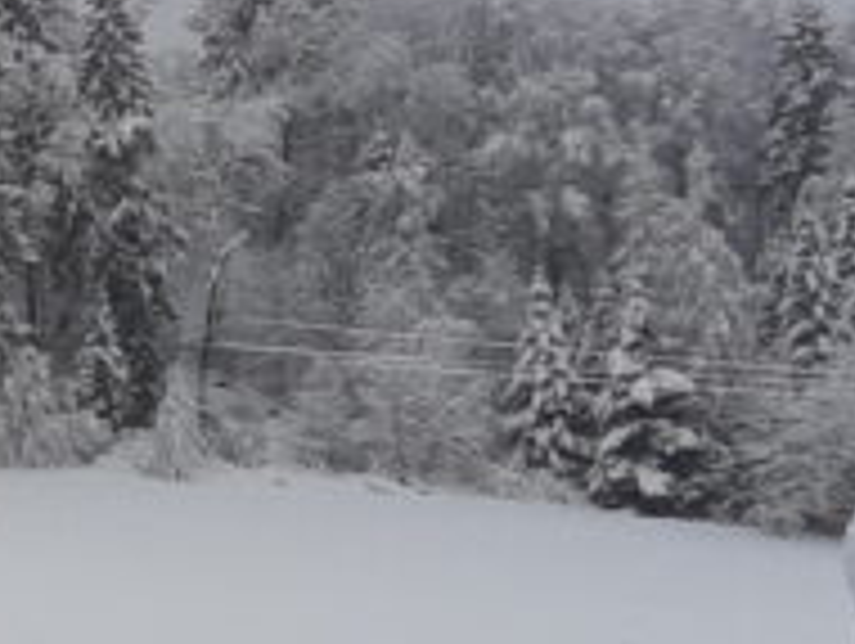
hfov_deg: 18.0
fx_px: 2399
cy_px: 576
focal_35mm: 97
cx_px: -423
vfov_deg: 15.1
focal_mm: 1.87
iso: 40
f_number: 2.4
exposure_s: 1/478
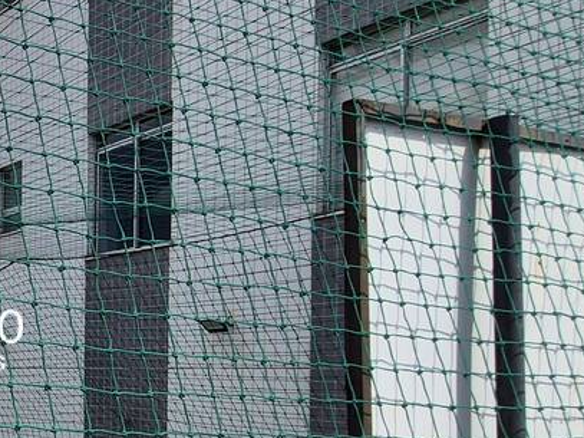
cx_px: -221
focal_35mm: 46
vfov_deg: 30.5
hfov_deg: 30.2
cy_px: 372
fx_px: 776
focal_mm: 1.74
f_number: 2.2
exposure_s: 1/2984
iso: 50
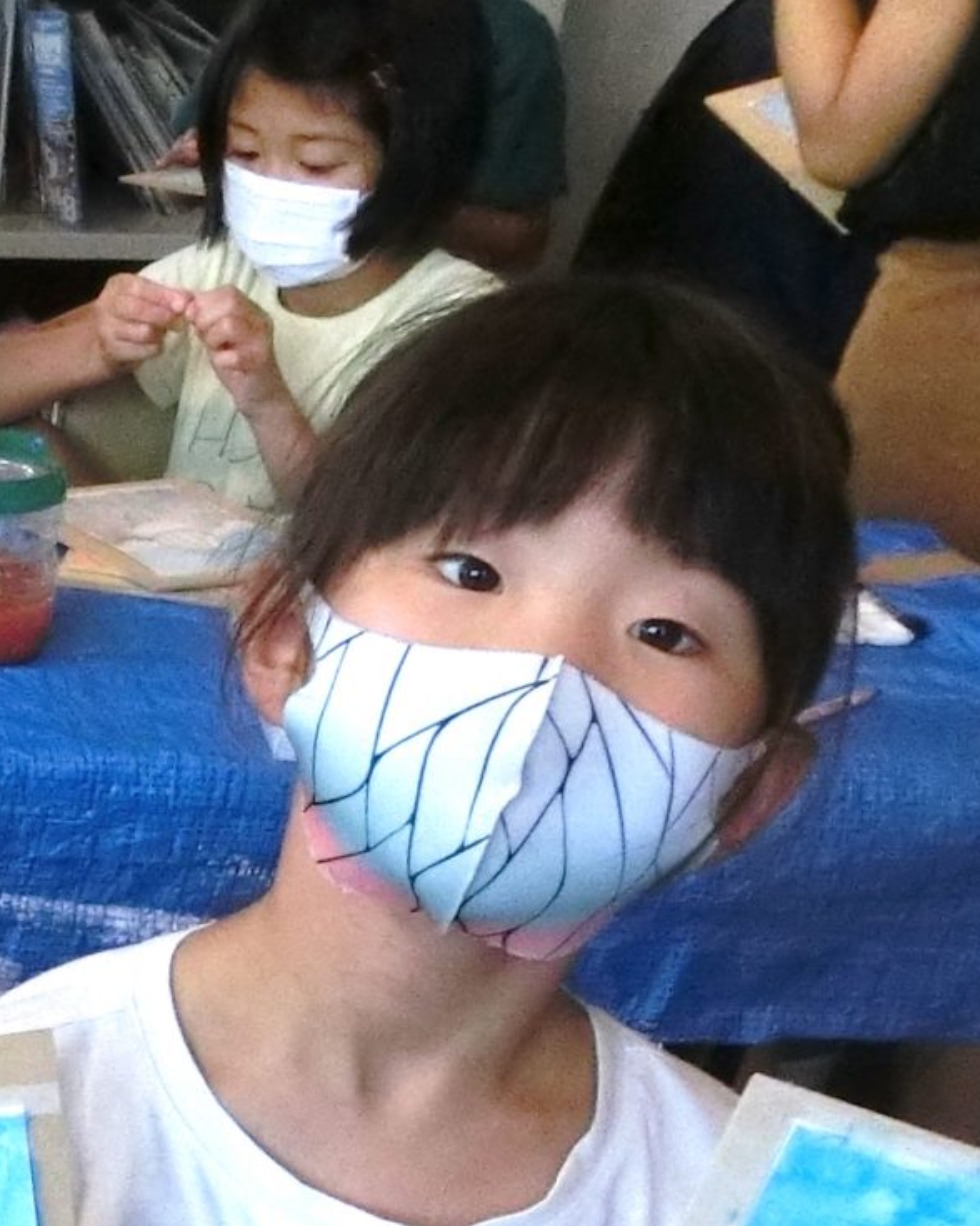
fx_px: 3082
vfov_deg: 21.9
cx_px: -605
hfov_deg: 16.1
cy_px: 1134
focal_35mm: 85
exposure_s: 1/250
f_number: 3.5
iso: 640
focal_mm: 4.5
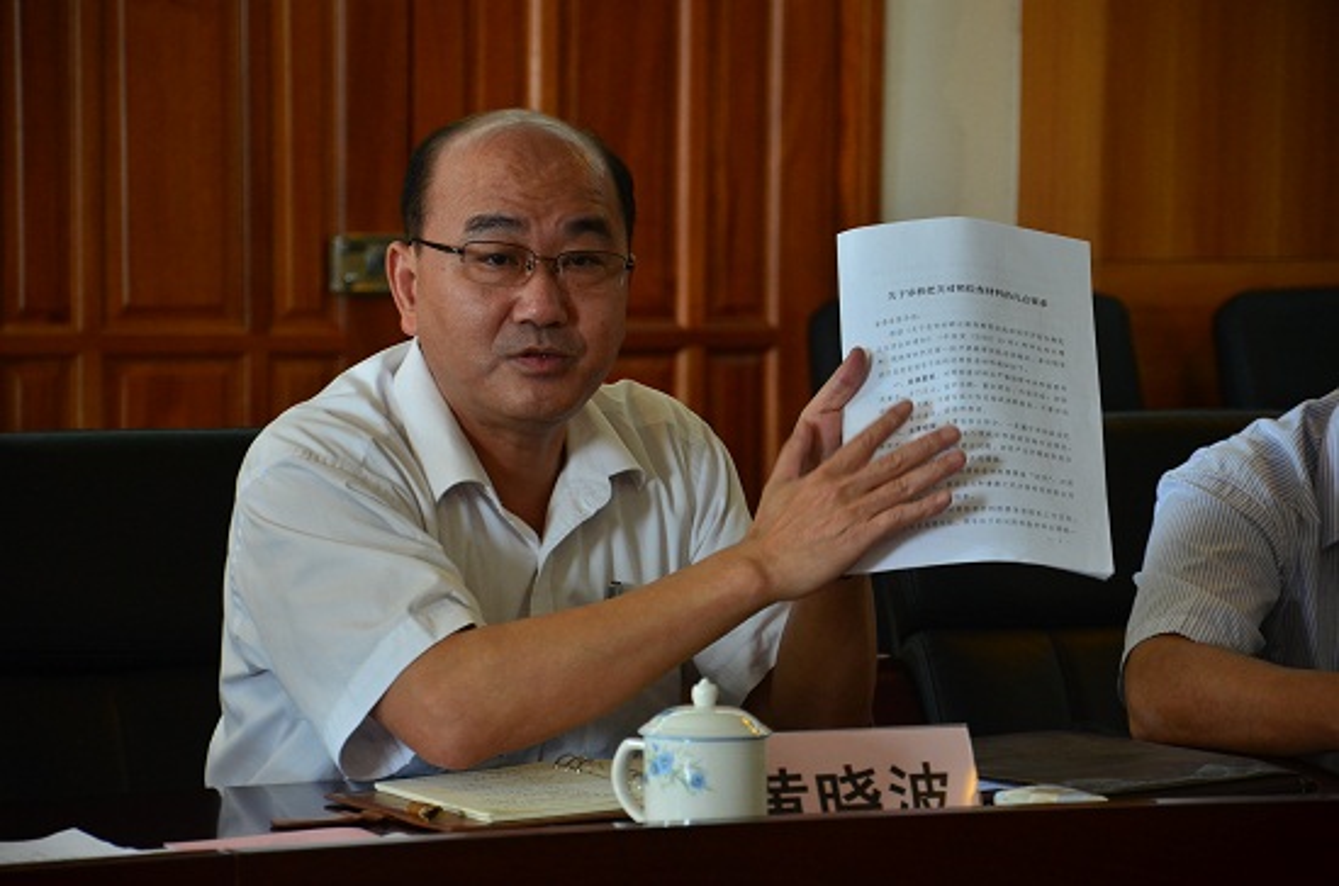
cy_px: 443
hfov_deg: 13.1
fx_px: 5845
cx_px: 670
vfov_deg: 8.7
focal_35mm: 158
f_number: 5.6
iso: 1000
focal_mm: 105
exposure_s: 1/60
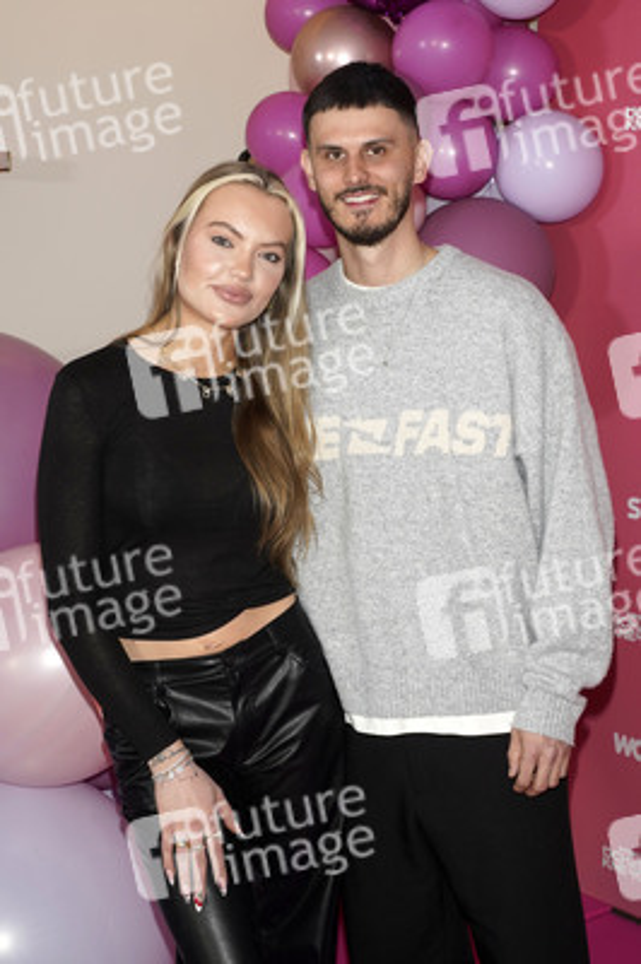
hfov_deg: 25.9
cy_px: 482
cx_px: 320
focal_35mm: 52
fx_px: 1391
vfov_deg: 38.2
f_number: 6.3
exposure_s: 1/160
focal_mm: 52
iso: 640
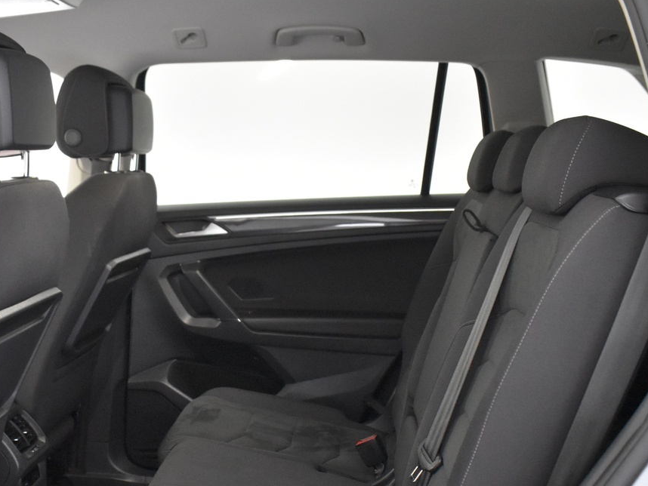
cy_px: 350
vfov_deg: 29.3
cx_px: 203
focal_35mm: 49
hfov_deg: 38.4
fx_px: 918
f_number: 3.5
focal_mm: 18
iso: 3200
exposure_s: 1/20
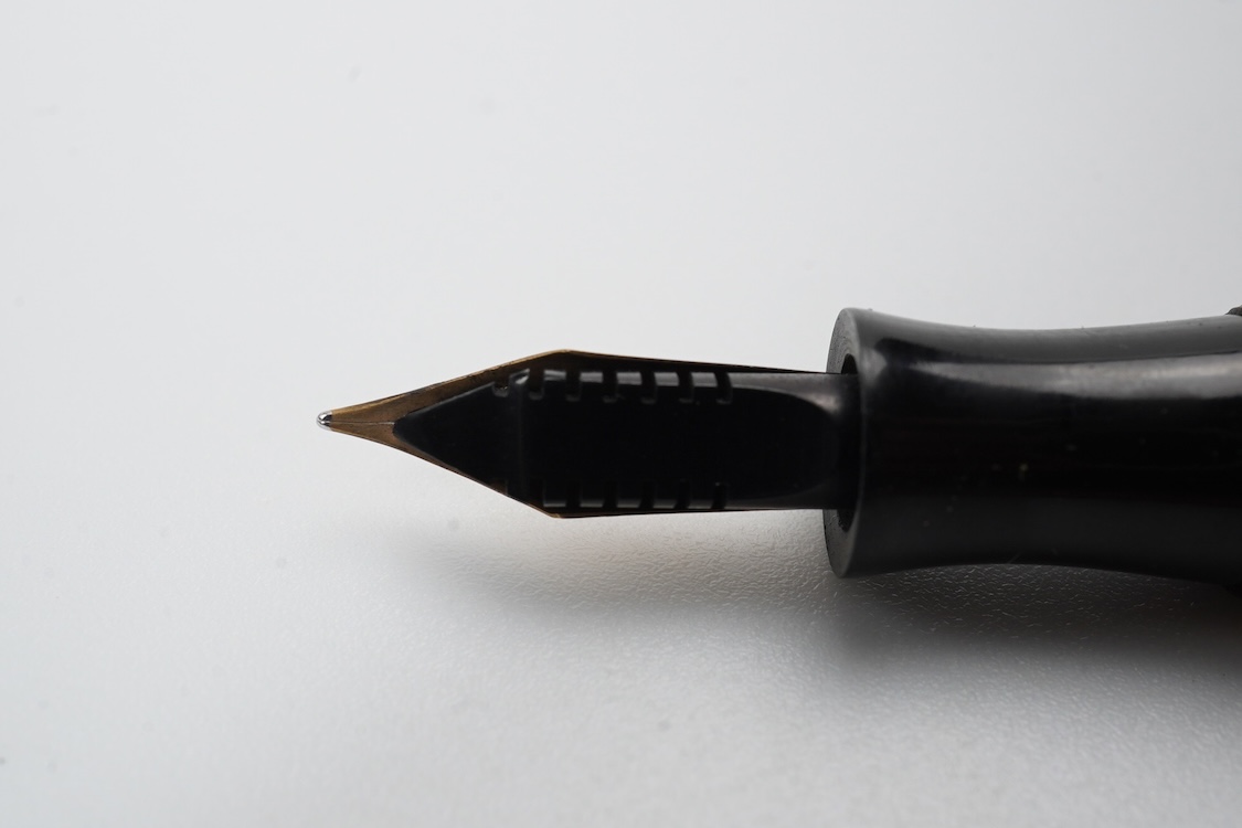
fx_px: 1552
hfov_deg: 43.6
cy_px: 414
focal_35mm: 45
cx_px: 621
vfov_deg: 29.9
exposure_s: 1/100
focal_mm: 30
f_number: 22
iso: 640
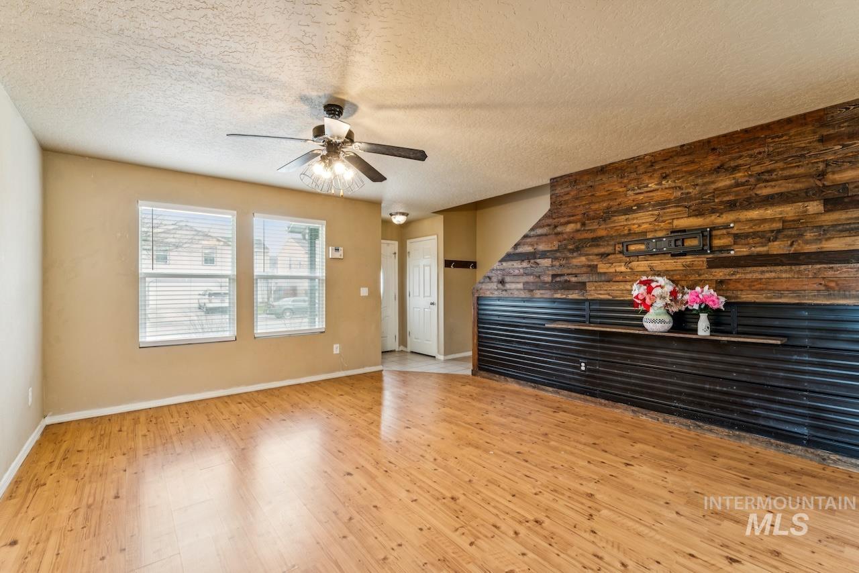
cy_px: 286
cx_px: 430
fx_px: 377
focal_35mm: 16
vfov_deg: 74.5
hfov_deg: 97.4
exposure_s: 1/3
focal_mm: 15.8
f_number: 13
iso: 400
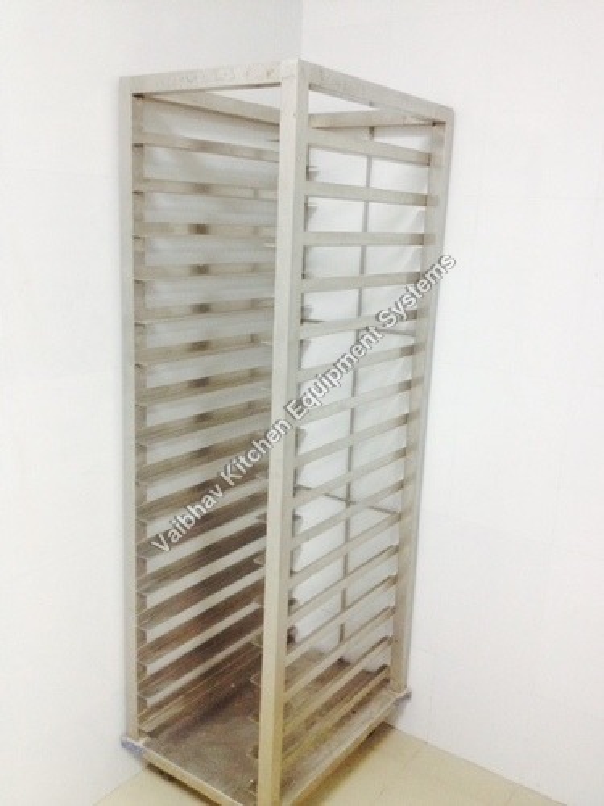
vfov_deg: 52.6
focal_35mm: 35
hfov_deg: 40.7
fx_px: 814
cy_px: 403
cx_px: 302
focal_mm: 4.28
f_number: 2.4
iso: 125
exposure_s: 1/20
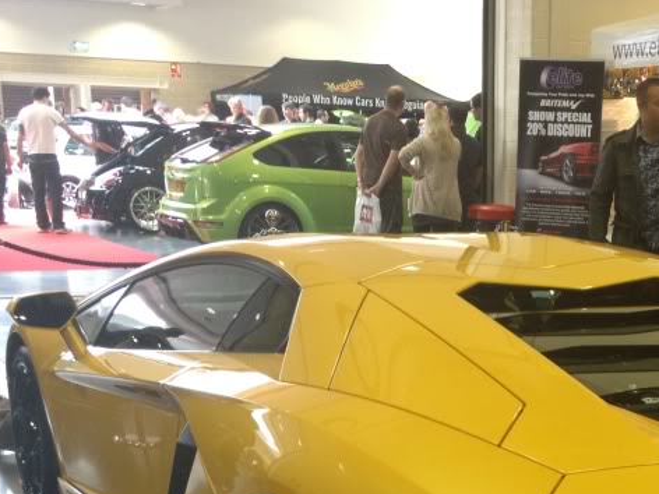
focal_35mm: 76
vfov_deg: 18.7
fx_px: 1447
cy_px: 533
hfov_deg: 25.0
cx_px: 581
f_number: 2.4
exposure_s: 1/20
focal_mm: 4.3
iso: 125
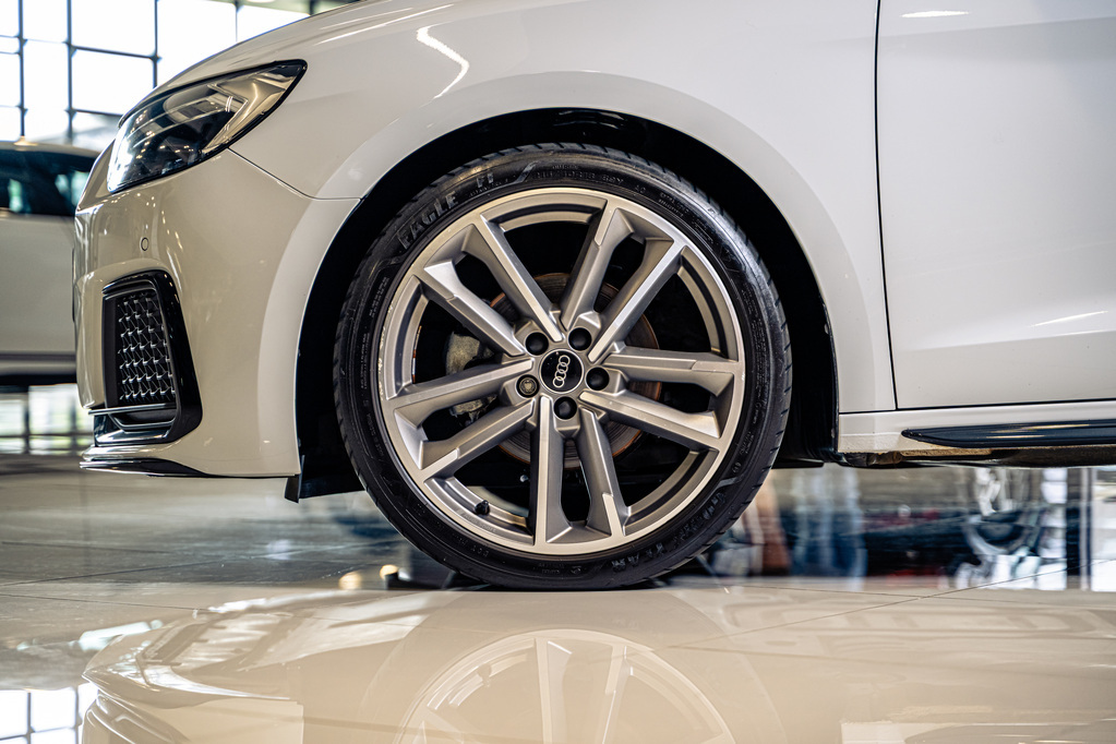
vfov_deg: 18.2
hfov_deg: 27.0
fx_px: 2325
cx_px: 558
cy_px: 372
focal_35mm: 75
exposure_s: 1/200
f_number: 2.8
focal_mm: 75
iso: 400
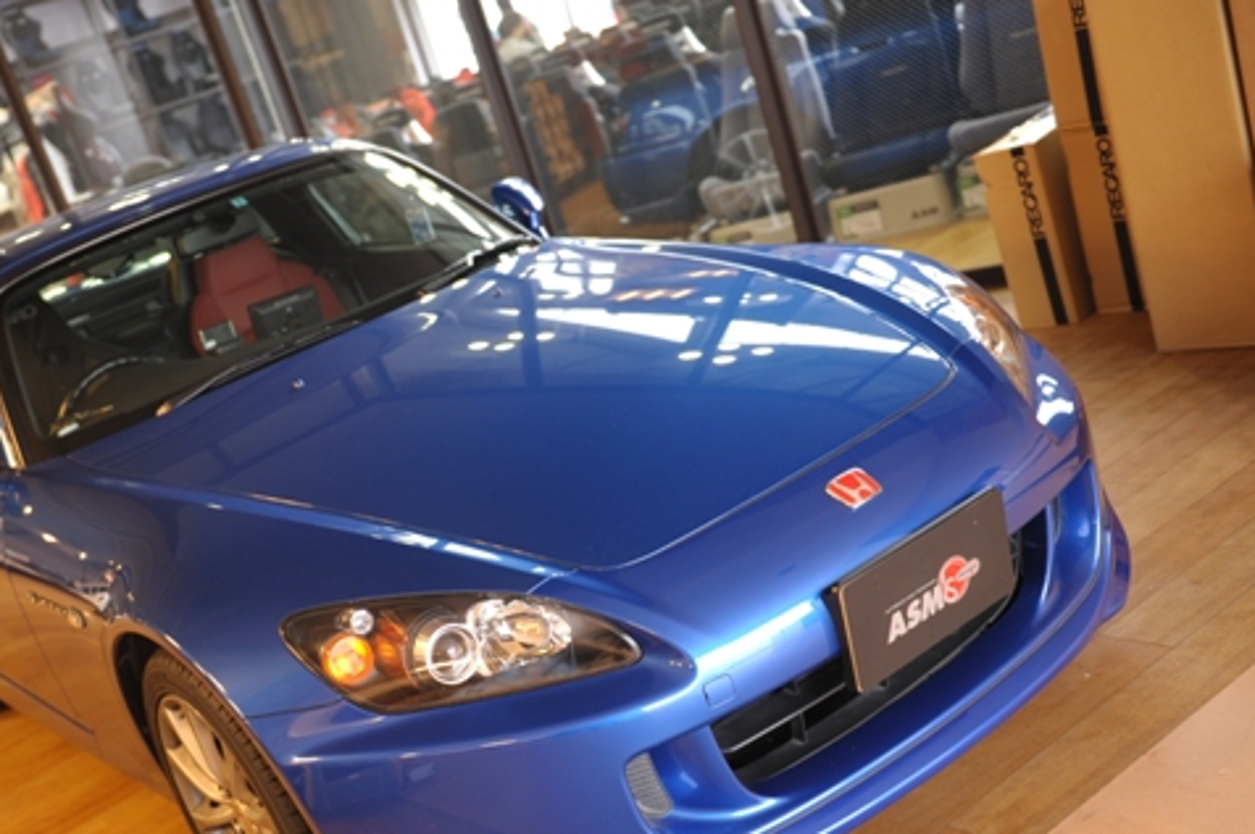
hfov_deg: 44.2
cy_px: 512
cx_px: 484
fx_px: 1532
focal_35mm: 44
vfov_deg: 30.3
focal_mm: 35
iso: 800
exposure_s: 1/20
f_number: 2.8
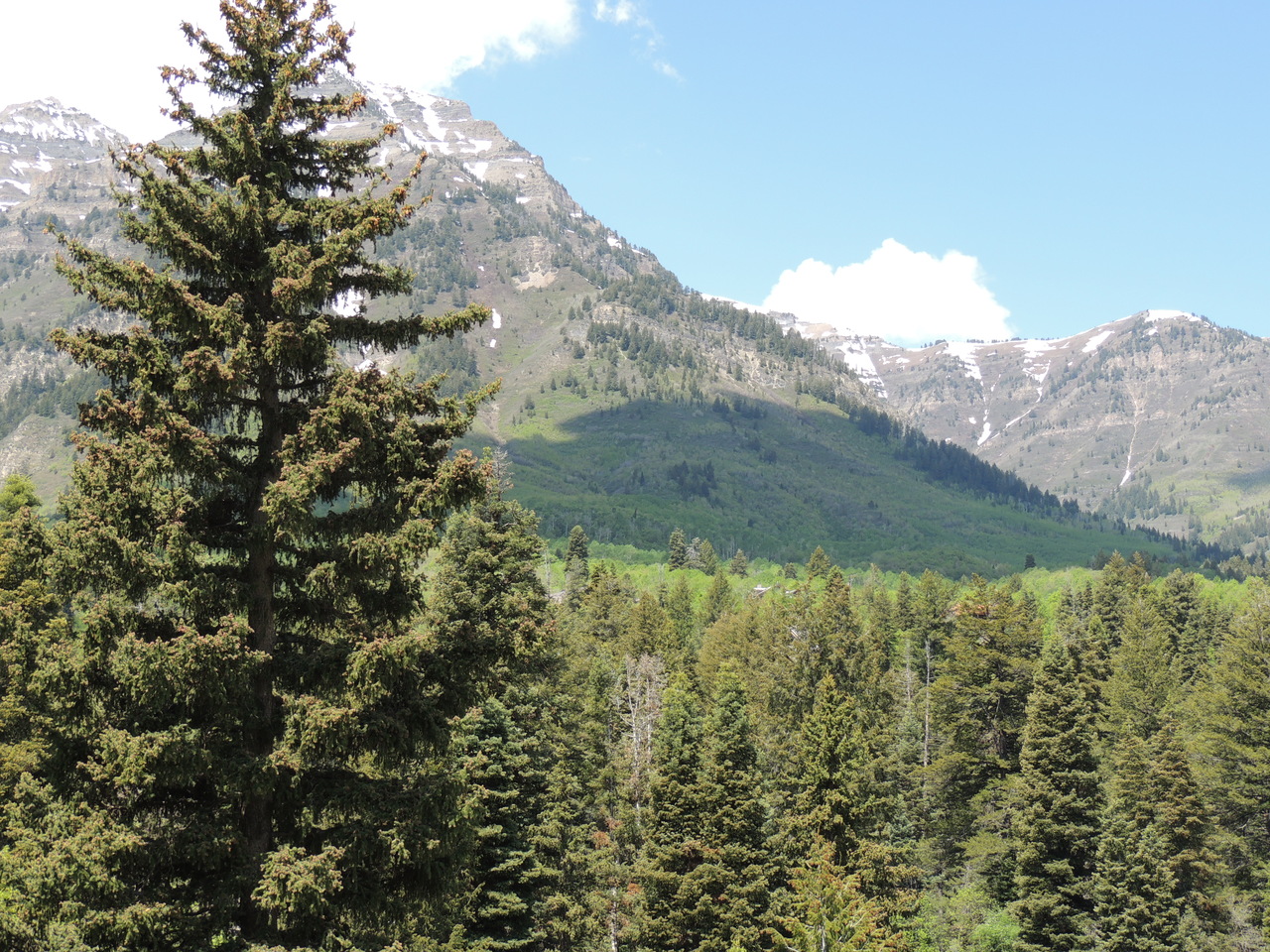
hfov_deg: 34.9
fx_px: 2018
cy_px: 476
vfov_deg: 26.6
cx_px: 635
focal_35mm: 55
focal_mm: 9.8
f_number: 3.7
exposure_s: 1/400
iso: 100
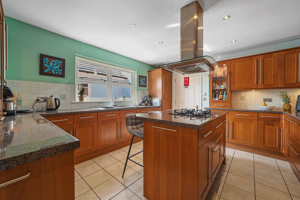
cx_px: 150
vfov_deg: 81.1
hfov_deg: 104.3
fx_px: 117
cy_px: 100
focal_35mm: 14
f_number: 8
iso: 400
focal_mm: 14
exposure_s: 1/2
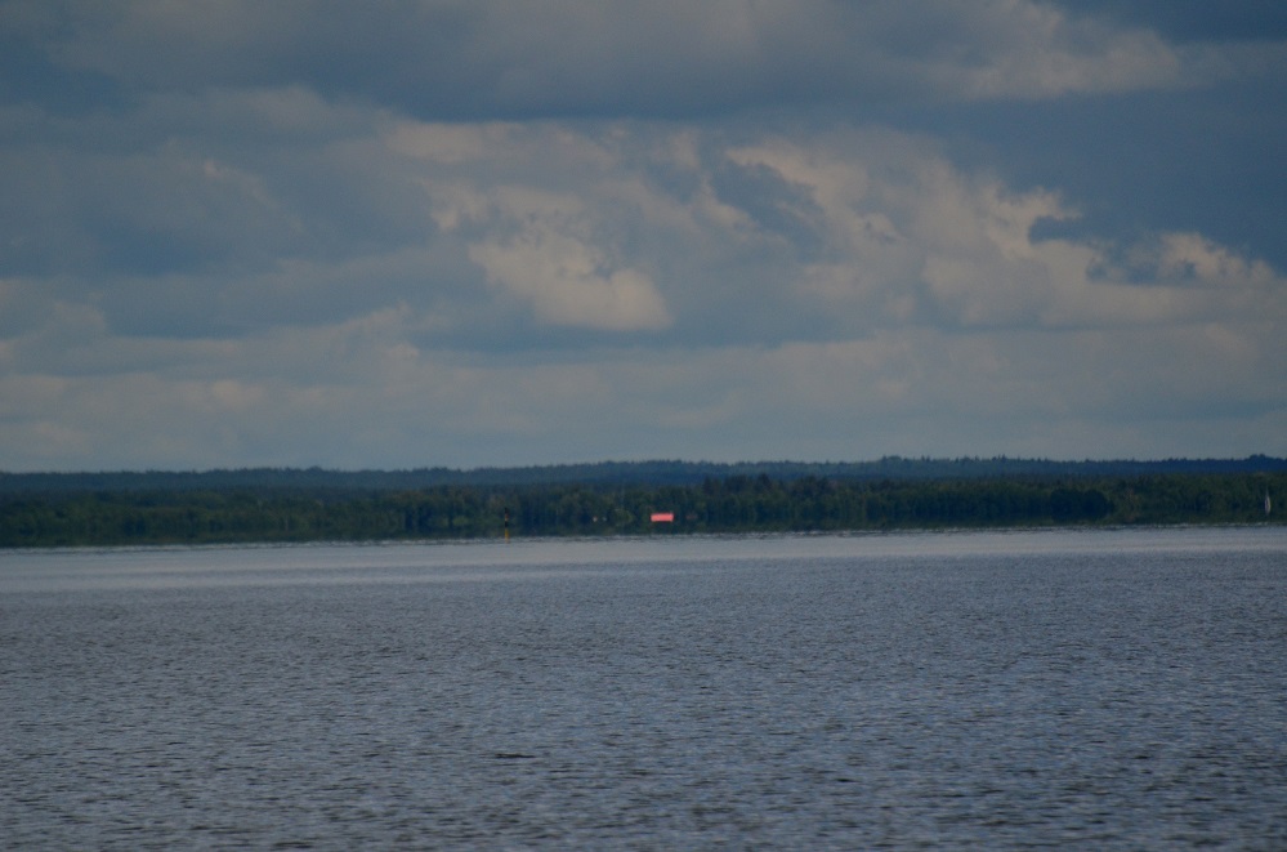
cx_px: 644
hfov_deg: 4.6
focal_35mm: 450
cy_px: 426
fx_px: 16049
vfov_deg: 3.0
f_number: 5.6
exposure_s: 1/8000
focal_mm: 300
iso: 560
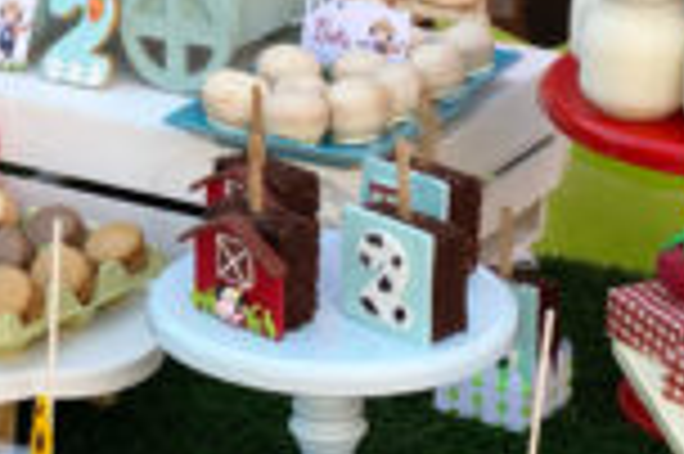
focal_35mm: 135
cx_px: 124
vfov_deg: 10.1
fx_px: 2562
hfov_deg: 15.1
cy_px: 54
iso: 20
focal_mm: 6
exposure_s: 1/163
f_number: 2
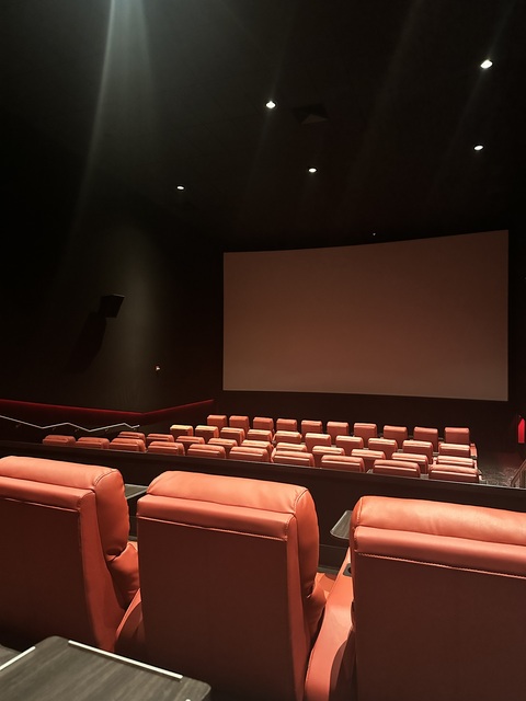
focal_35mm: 24
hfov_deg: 56.8
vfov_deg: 71.6
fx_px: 486
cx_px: 263
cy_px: 350
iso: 1600
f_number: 1.78
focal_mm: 6.86
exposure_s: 1/30
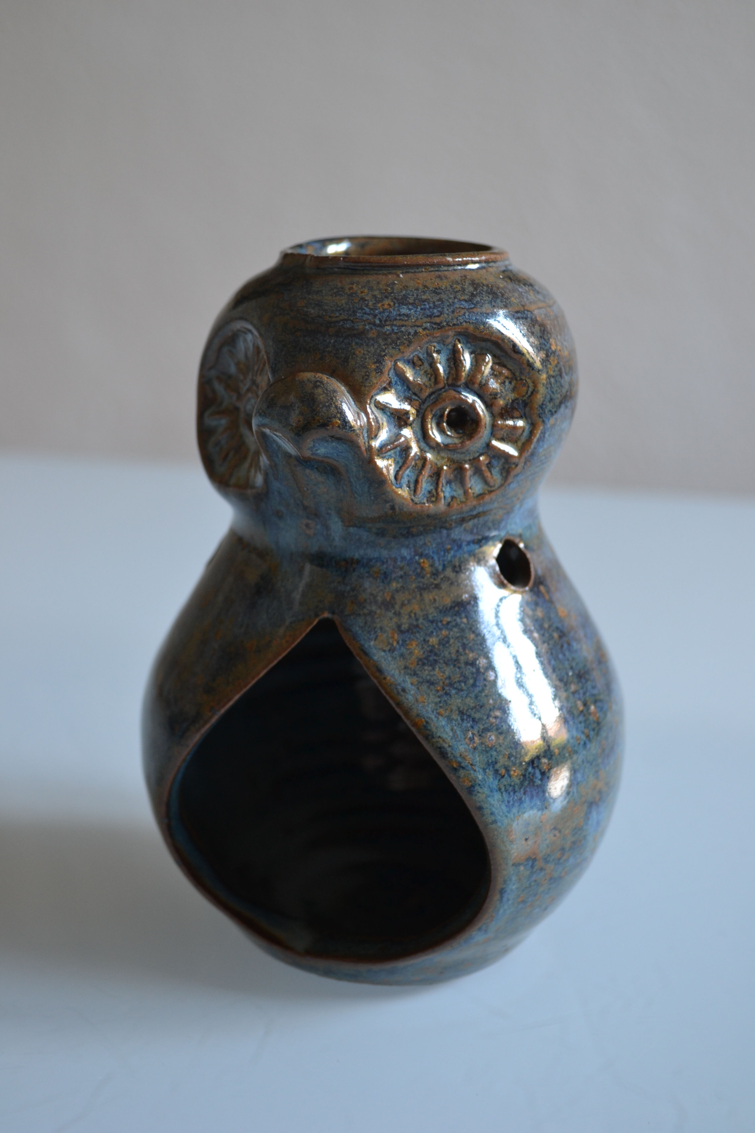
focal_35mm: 52
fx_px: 1651
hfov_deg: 25.8
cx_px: 378
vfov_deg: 37.9
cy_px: 566
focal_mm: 35
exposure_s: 1/15
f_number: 5
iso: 400
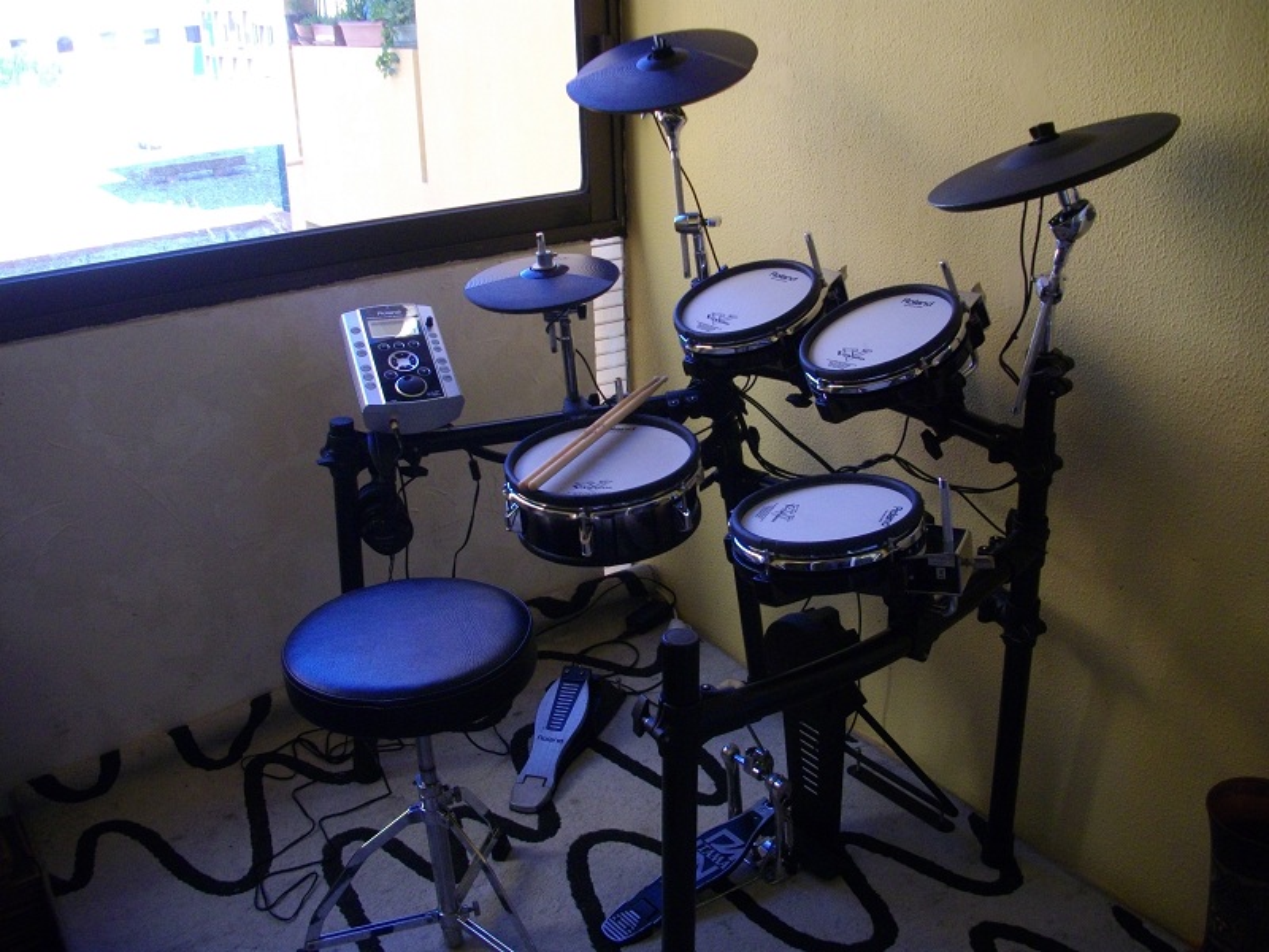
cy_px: 476
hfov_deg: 50.1
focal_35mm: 37
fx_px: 1356
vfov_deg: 38.7
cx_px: 634
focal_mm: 6.2
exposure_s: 1/125
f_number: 2.8
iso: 178
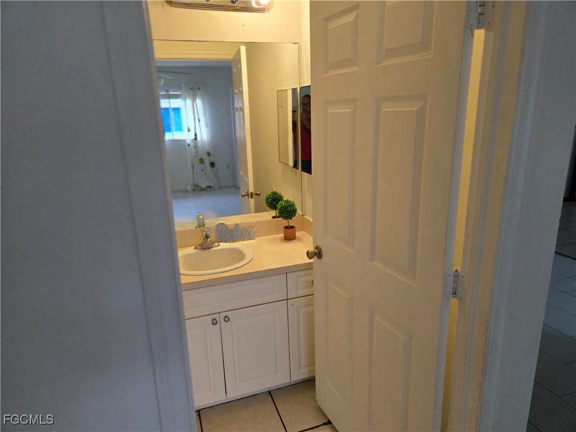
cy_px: 216
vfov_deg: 58.9
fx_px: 383
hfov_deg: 73.9
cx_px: 288
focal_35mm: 23
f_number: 1.8
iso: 640
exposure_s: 1/120
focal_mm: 5.4
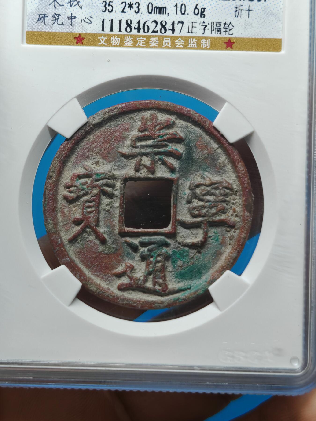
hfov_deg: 15.6
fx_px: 1156
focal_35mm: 95
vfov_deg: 20.7
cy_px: 210
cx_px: 158
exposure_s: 1/120
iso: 50
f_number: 1.6
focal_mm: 7.62
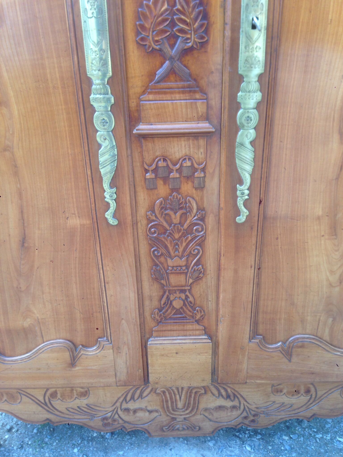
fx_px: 436
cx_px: 172
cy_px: 228
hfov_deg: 42.9
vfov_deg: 55.4
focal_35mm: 33
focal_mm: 4.12
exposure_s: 1/60
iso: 50
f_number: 2.4
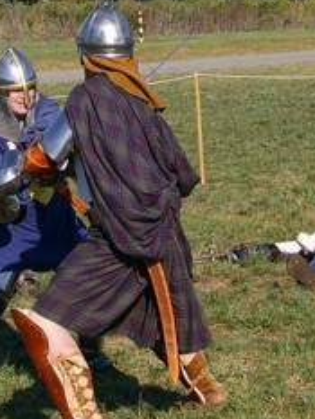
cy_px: 234
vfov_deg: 23.9
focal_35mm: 82
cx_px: 115
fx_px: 992
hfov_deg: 18.0
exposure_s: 1/750
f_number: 9.5
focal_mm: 33
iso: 400
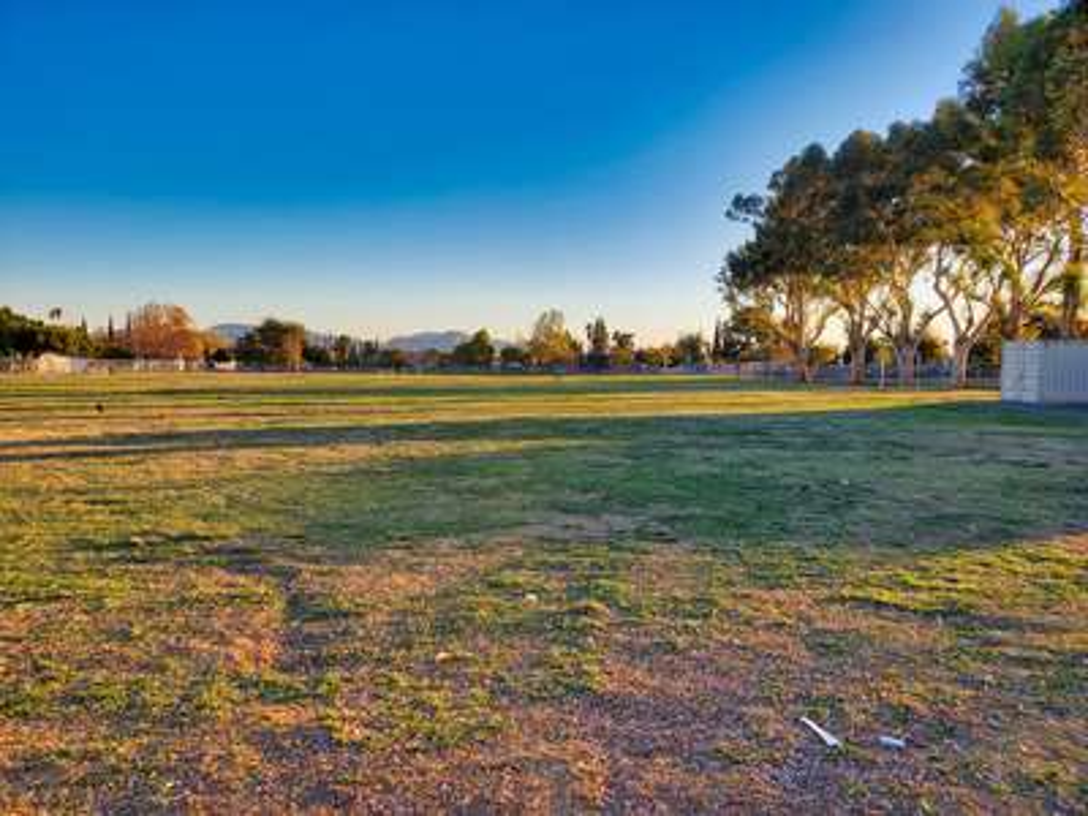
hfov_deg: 67.3
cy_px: 408
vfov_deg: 53.1
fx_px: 817
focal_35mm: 26
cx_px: 544
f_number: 2.4
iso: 50
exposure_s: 1/467
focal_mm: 4.3
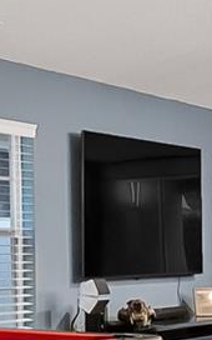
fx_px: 943
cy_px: 290
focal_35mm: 102
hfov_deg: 12.3
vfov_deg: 20.1
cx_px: -84
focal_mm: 17
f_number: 9
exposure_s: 1/20
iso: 12800
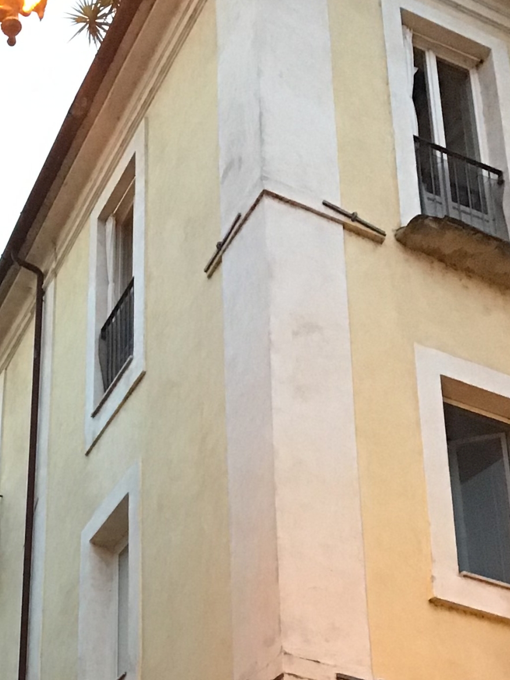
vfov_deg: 25.5
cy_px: 609
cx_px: 35
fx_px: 1453
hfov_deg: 19.5
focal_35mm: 74
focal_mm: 3.3
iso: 200
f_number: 2.4
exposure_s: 1/20
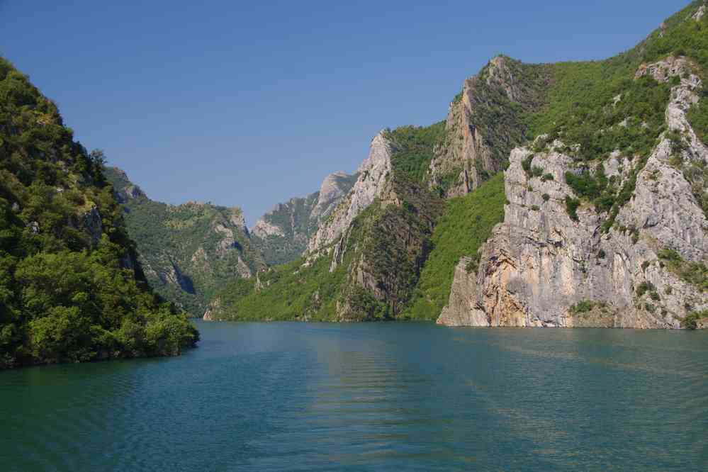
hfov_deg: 37.9
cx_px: 354
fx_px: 1032
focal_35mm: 52
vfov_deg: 25.8
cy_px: 236
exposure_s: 1/30
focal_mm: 35
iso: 100
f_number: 11
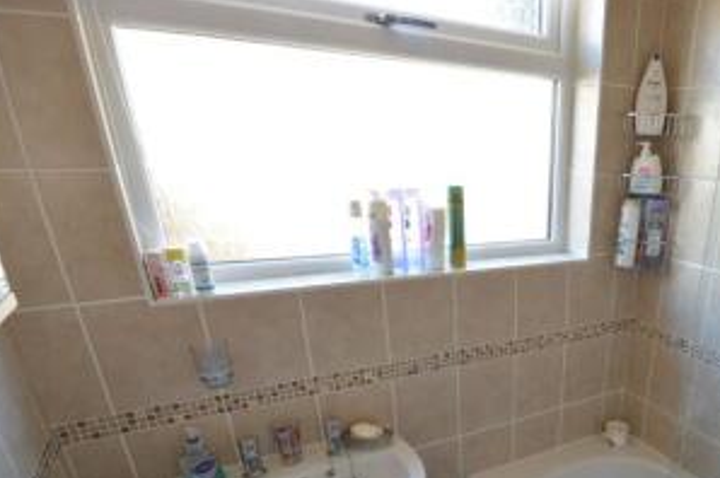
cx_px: 558
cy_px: 373
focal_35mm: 24
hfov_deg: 68.0
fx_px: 479
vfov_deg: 50.3
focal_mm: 10
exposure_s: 1/20
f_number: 8
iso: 400
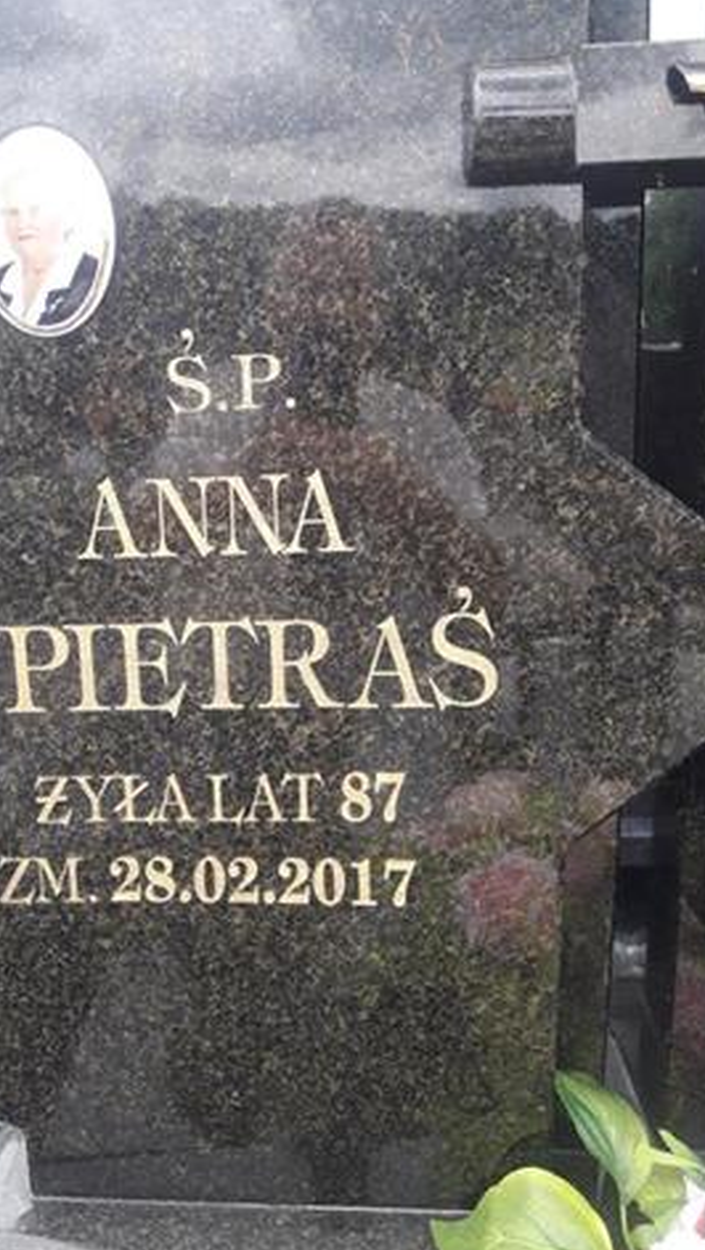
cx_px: 241
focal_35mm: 31
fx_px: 1029
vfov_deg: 62.6
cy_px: 625
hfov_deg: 37.5
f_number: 1.9
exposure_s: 1/194
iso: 40
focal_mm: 3.7
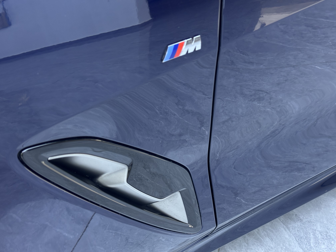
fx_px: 466
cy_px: 126
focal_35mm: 48
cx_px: 168
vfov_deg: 30.3
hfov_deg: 39.7
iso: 40
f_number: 1.78
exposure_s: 1/110
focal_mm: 6.86
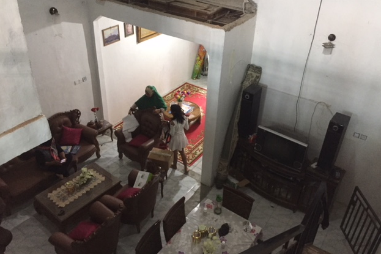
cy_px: 114
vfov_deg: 42.3
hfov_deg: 60.3
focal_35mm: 31
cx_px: 191
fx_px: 328
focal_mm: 4.15
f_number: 2.2
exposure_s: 1/17
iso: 250
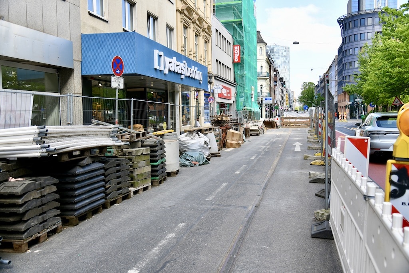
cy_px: 136
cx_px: 204
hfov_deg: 61.9
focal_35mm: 30
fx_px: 341
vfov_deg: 43.6
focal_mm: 30
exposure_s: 1/125
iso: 64
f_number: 5
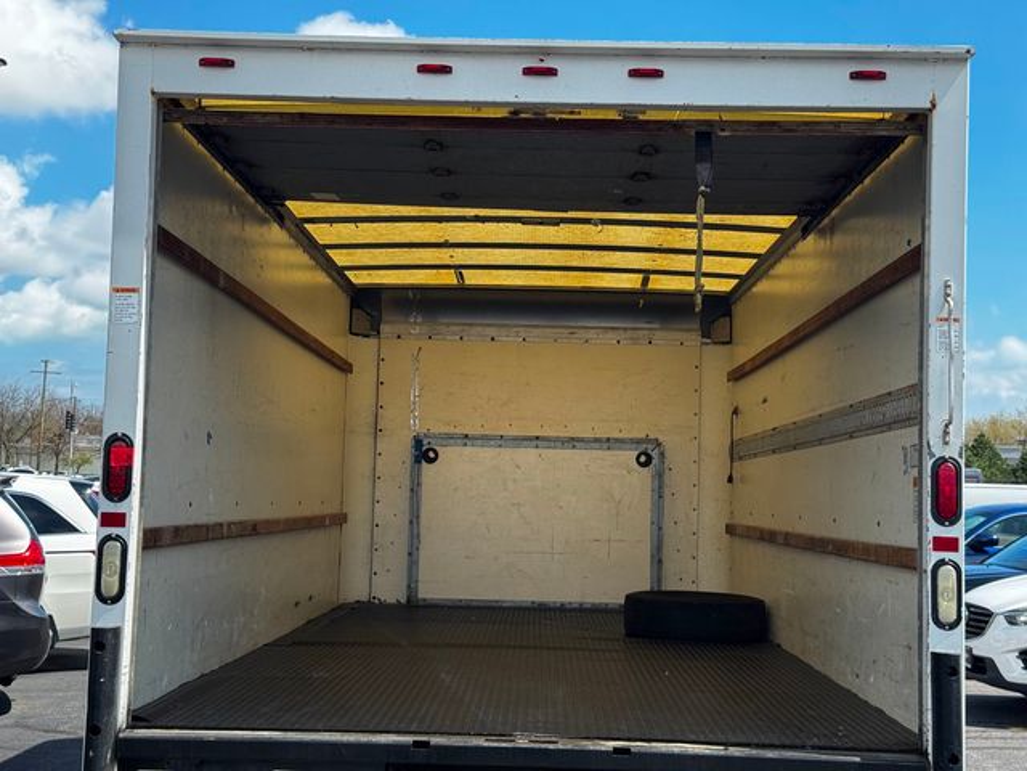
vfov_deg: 30.3
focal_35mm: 48
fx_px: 1424
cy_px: 386
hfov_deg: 39.7
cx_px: 514
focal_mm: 6.76
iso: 64
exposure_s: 1/1923
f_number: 1.78
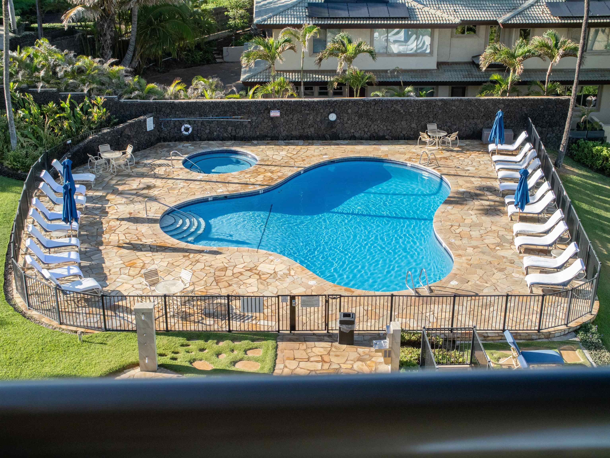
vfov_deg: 28.0
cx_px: 305
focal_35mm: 52
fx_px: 917
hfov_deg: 36.8
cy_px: 229
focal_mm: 26
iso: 800
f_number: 8
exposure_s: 1/250
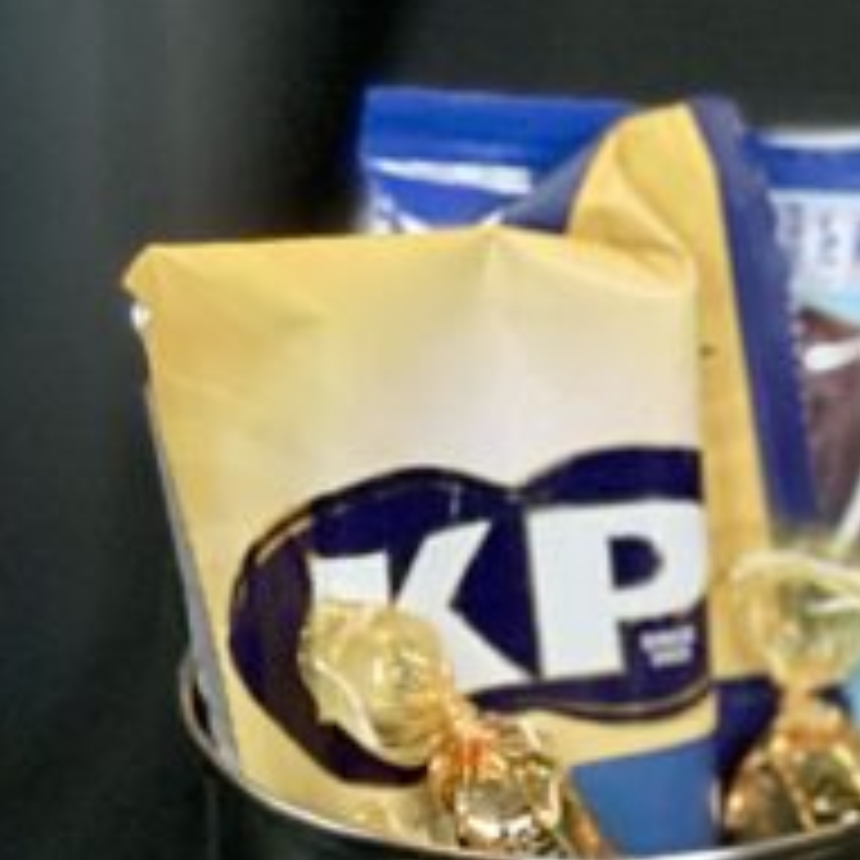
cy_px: 333
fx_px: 5200
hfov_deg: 9.2
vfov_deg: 9.5
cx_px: 1319
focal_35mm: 185
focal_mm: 6
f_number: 2
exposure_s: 1/15
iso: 2000
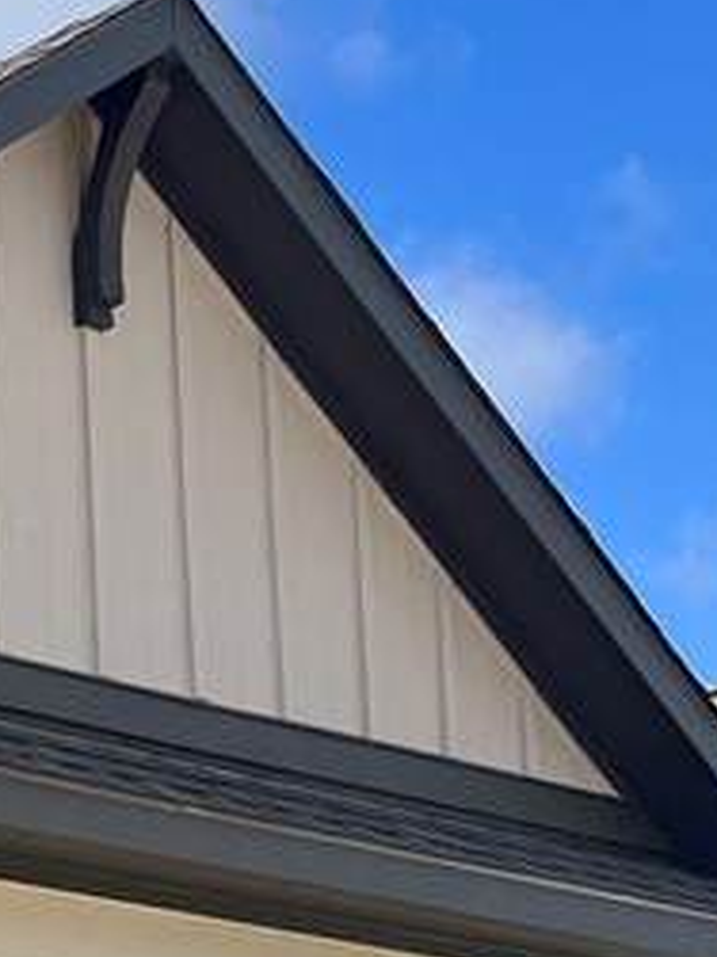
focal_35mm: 106
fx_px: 2930
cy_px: 976
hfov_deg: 11.5
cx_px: -999
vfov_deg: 18.1
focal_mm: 5.7
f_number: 1.5
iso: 50
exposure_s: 1/4444
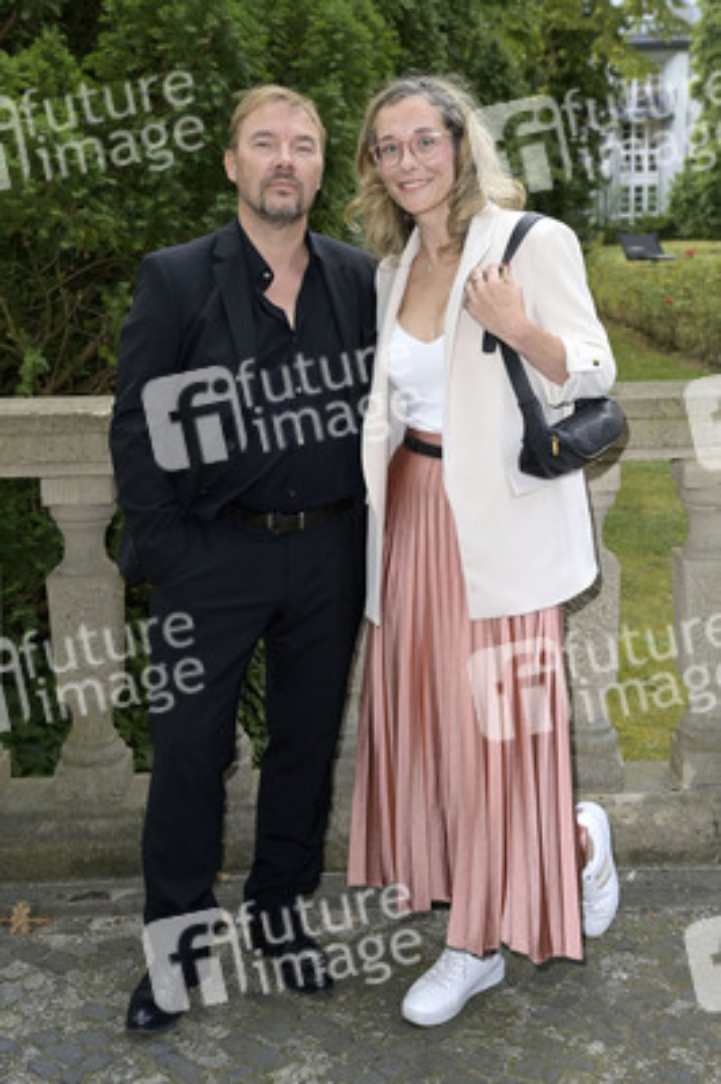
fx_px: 1444
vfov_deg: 41.1
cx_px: 360
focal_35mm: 48
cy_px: 542
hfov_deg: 28.0
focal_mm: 48
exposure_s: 1/100
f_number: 5.6
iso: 500
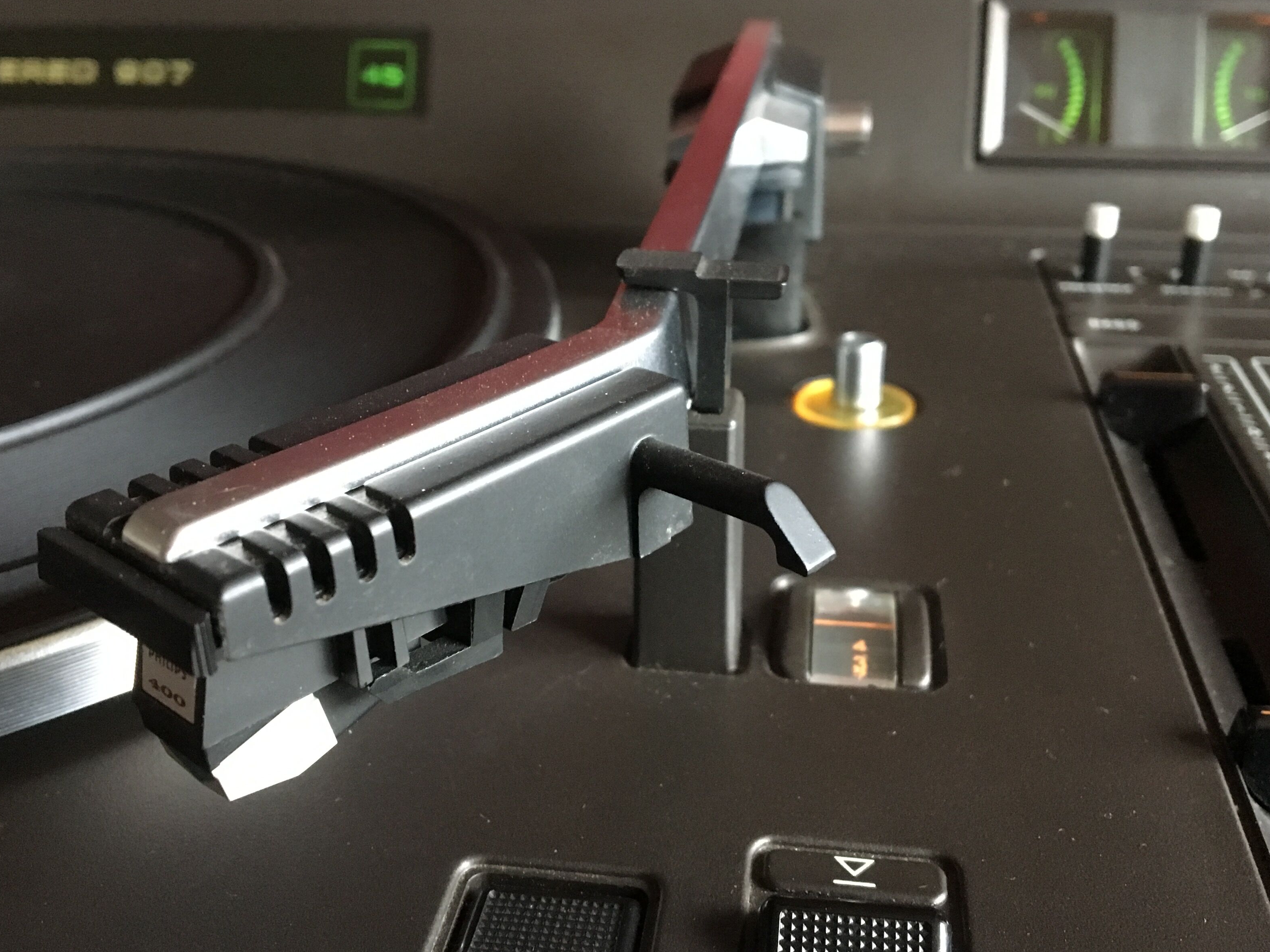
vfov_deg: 38.7
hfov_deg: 50.1
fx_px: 1357
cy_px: 488
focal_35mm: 37
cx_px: 628
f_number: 2.2
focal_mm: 4.15
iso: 250
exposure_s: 1/17
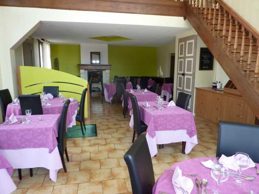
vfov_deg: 54.9
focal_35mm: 25
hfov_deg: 69.4
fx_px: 187
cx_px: 130
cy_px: 97
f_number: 3.3
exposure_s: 1/30
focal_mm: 4.1
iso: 125
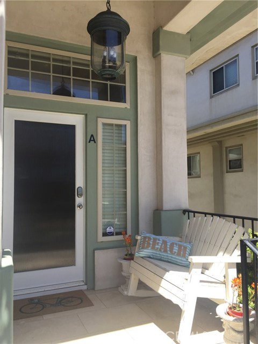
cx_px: 129
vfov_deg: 61.7
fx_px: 288
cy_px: 172
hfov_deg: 48.2
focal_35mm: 29
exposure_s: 1/746
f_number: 2.2
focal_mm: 4.15
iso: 32
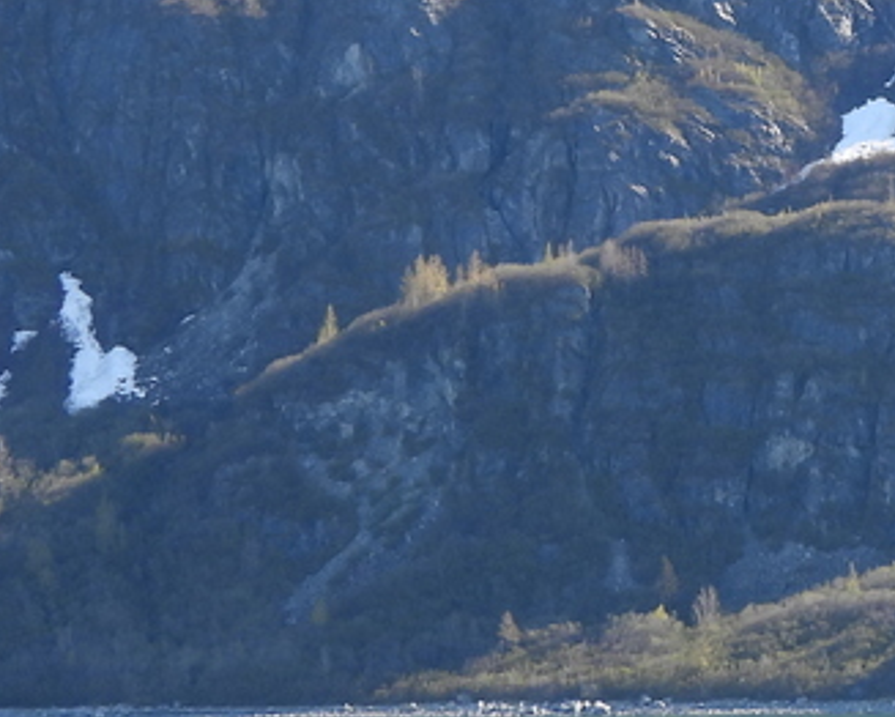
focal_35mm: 229
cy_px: -167
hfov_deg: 8.3
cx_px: 1273
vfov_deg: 6.7
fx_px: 6069
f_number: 3.5
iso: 100
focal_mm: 10.7
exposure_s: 1/500
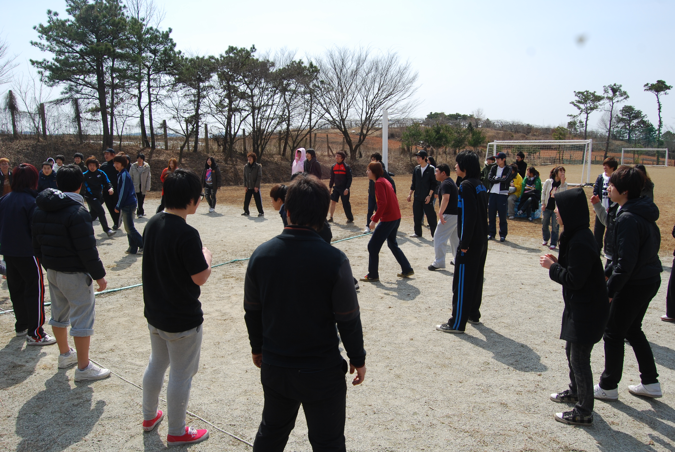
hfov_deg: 67.3
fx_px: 507
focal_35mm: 27
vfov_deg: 48.0
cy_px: 226
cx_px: 338
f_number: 7.1
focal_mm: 18
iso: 100
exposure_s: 1/200
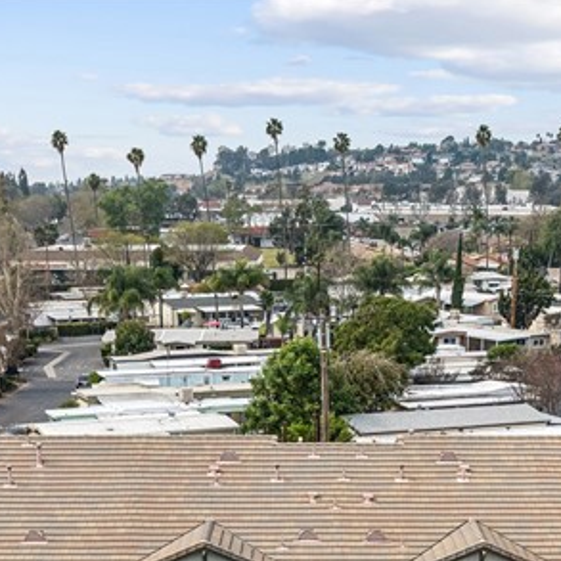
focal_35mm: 74
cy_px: 726
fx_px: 1357
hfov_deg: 23.3
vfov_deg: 21.2
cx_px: 312
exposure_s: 1/50
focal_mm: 12.3
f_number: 2.8
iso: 100
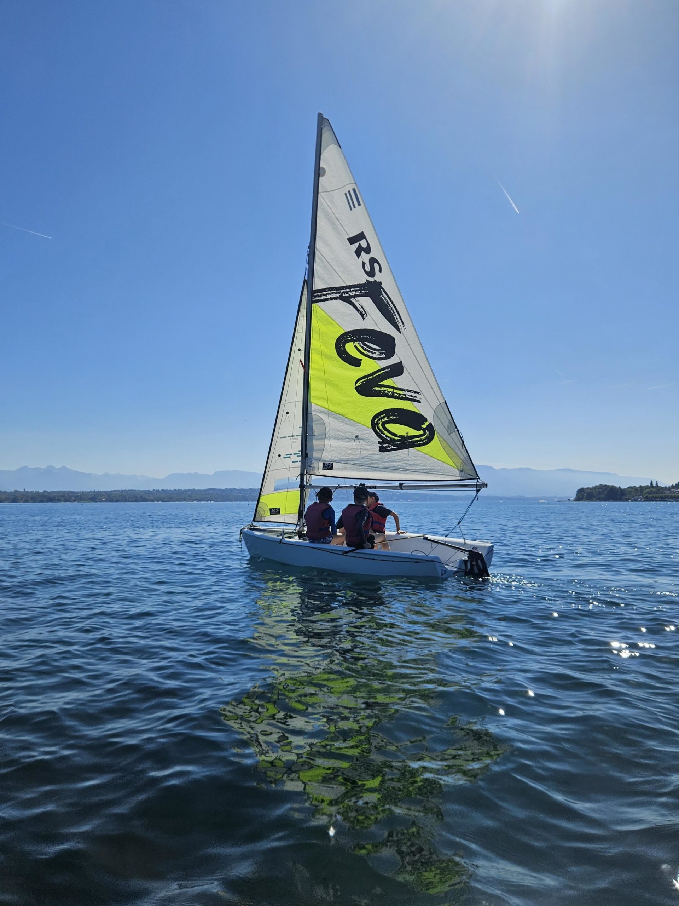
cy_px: 453
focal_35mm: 23
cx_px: 340
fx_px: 602
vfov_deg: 73.9
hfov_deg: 58.9
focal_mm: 5.4
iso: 25
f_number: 1.8
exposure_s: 1/4408
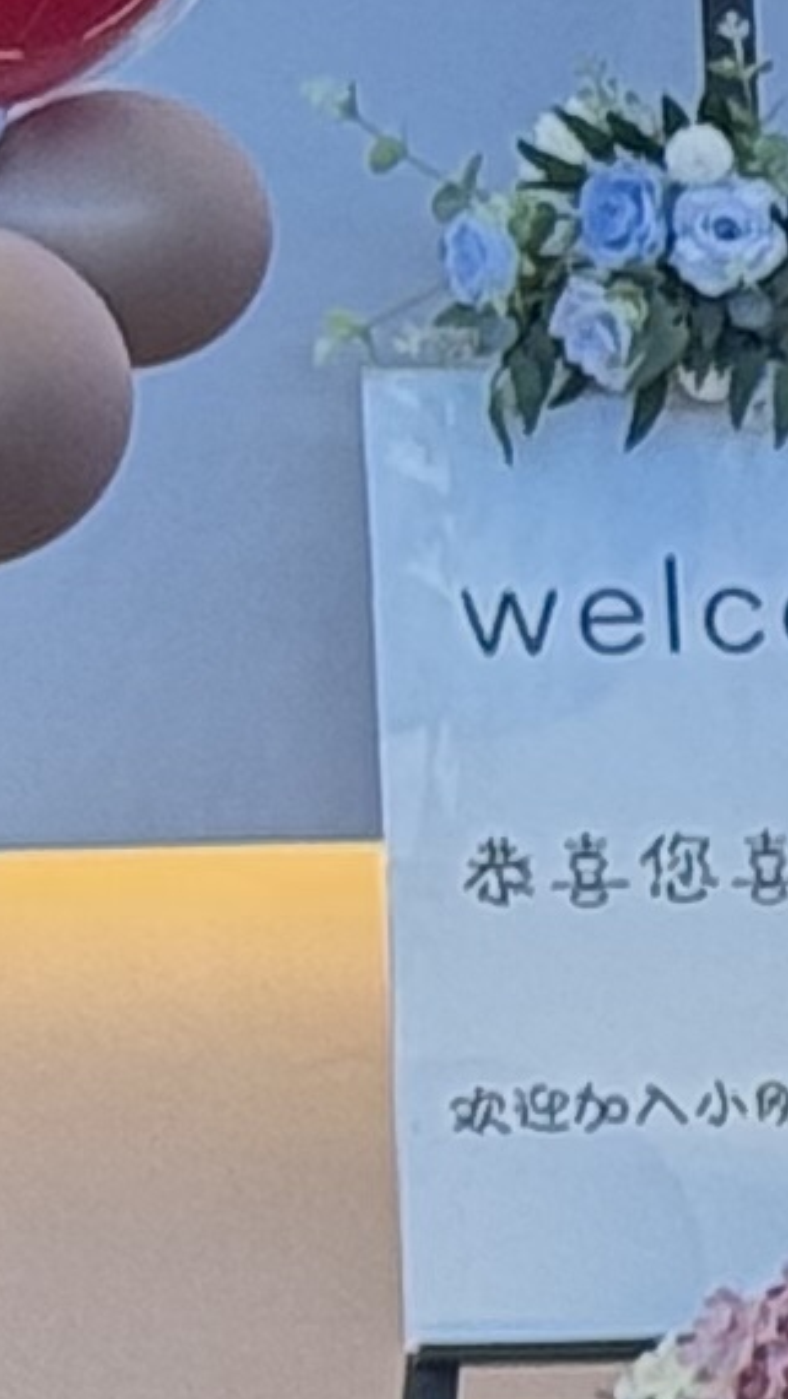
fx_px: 13732
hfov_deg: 3.0
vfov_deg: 5.8
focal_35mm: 370
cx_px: 4679
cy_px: 778
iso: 80
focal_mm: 6.76
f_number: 1.78
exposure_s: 1/50
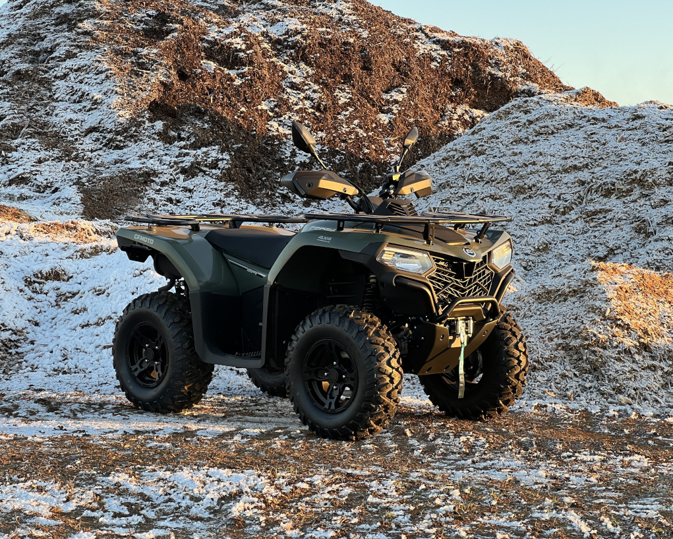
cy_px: 269
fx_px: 1614
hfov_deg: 23.6
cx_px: 316
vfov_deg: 18.9
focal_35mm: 81
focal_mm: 9
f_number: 2.8
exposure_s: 1/99
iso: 50
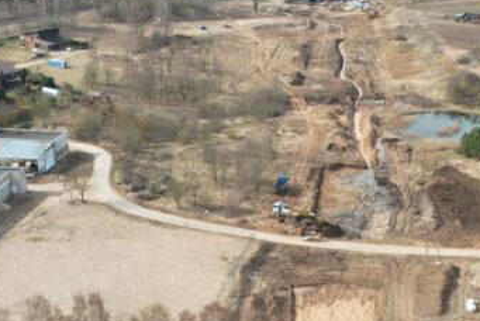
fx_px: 881
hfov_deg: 30.4
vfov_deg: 20.1
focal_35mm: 66
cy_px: 303
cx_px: 296
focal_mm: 8.38
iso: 100
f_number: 2.8
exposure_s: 1/800
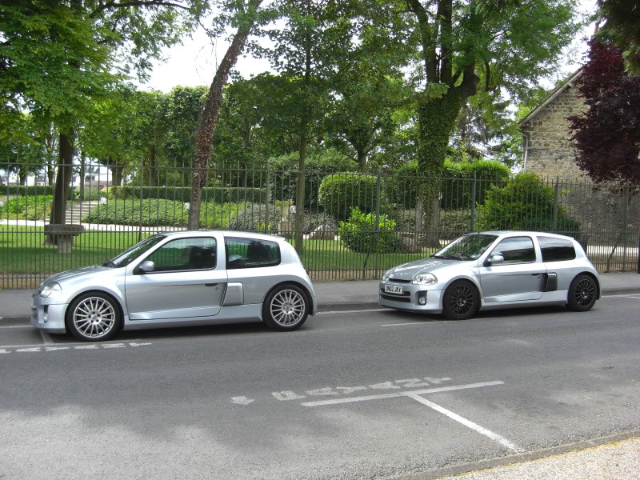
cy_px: 240
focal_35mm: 38
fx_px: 703
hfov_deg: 49.0
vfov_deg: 37.7
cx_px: 320
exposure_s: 1/200
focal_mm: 7.9
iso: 80
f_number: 2.8
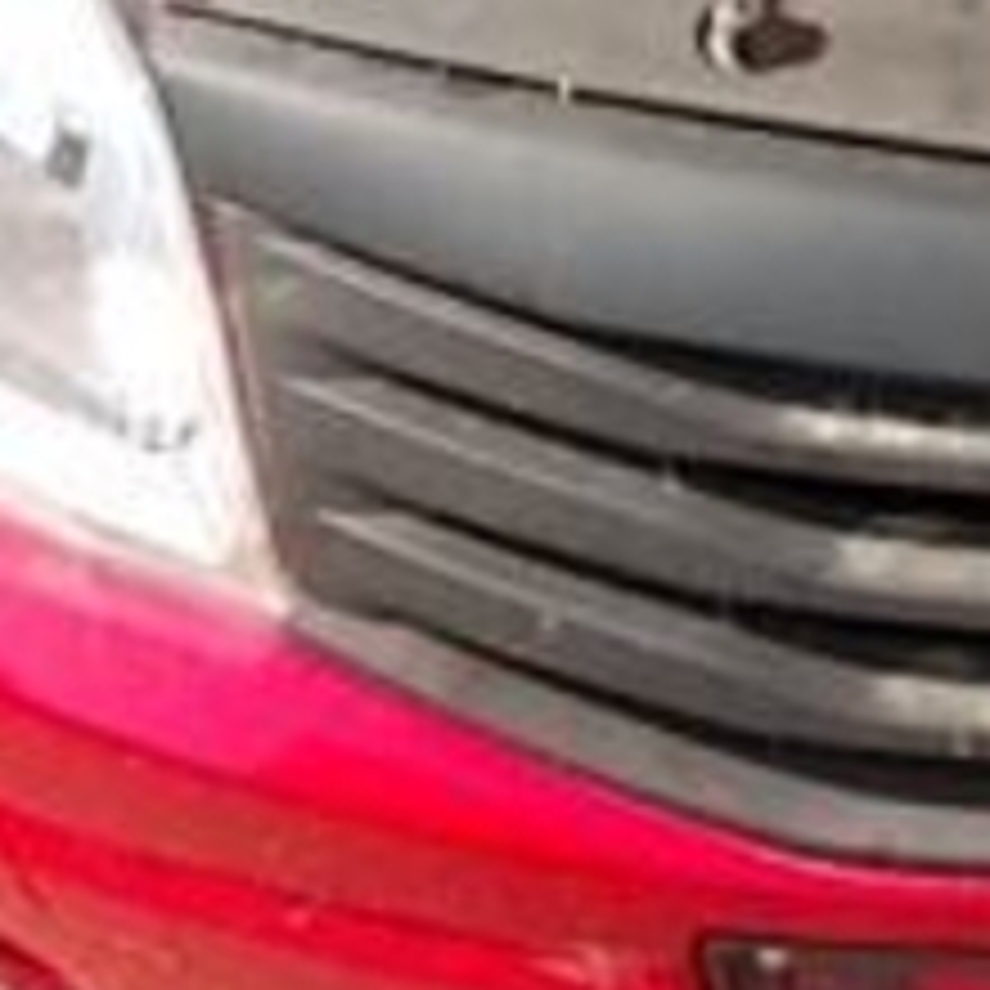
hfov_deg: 17.4
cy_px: -207
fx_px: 2912
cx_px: 1476
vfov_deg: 18.3
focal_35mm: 90
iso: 80
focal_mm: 4
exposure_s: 1/400
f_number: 2.7
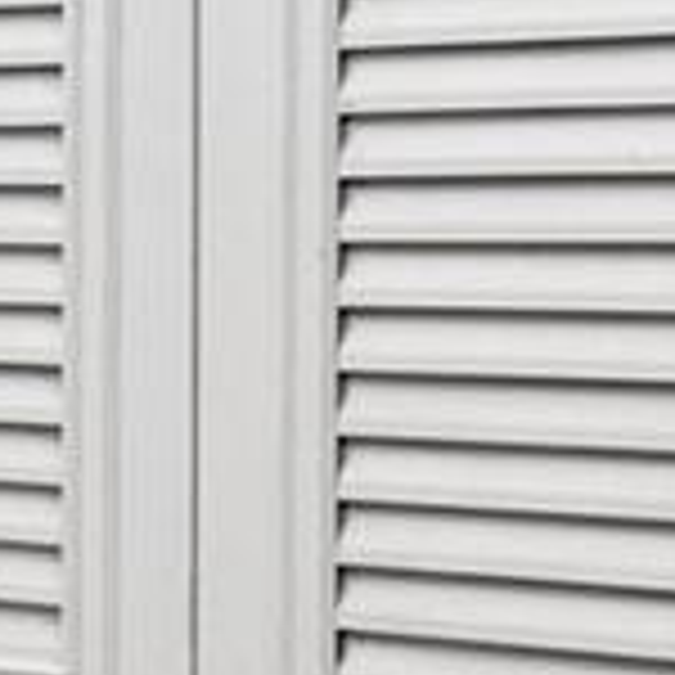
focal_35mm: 145
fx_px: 3199
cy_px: 230
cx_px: -1539
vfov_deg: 12.0
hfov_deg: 9.0
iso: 400
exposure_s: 1/20
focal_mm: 16
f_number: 8
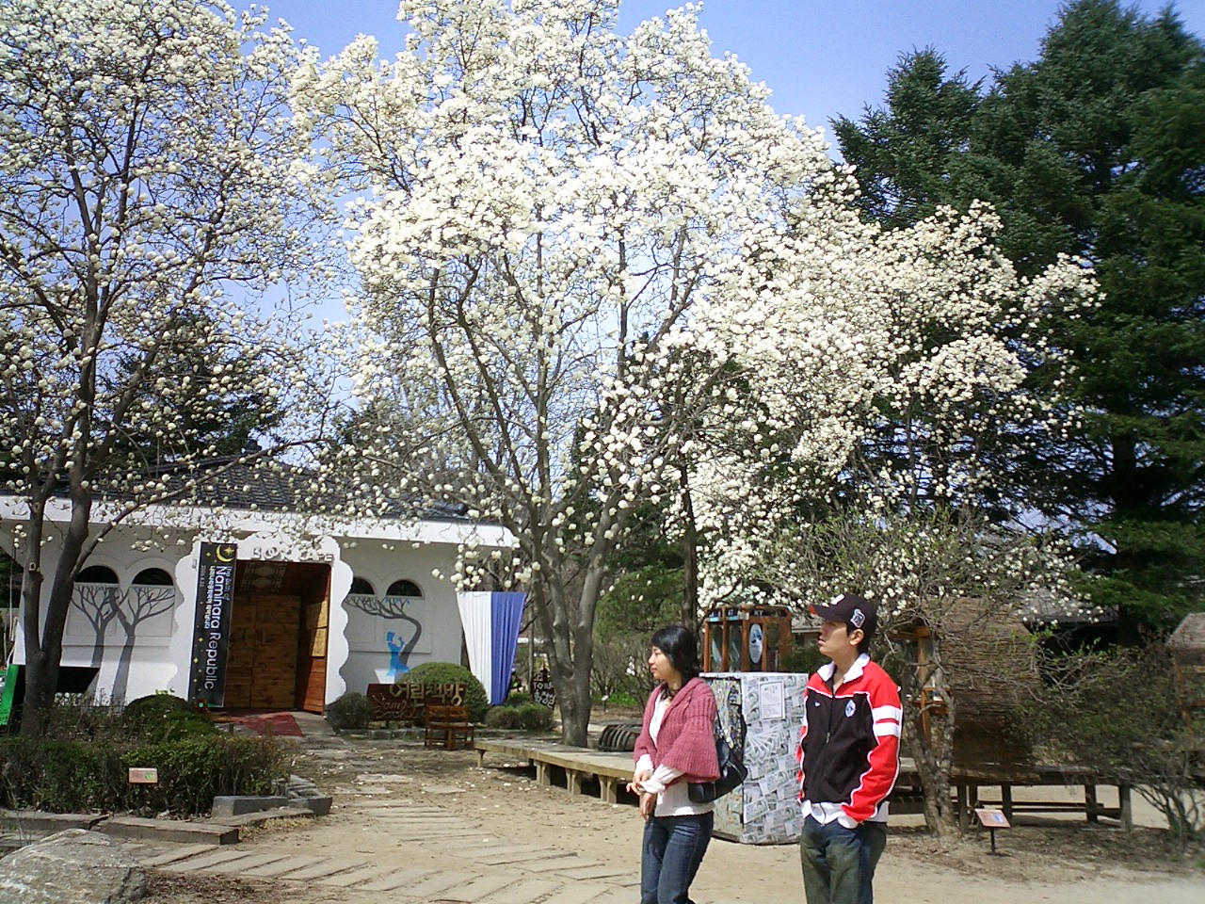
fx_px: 1288
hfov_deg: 50.1
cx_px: 602
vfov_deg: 38.7
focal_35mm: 37
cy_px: 452
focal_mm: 5.6
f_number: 3.5
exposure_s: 1/800
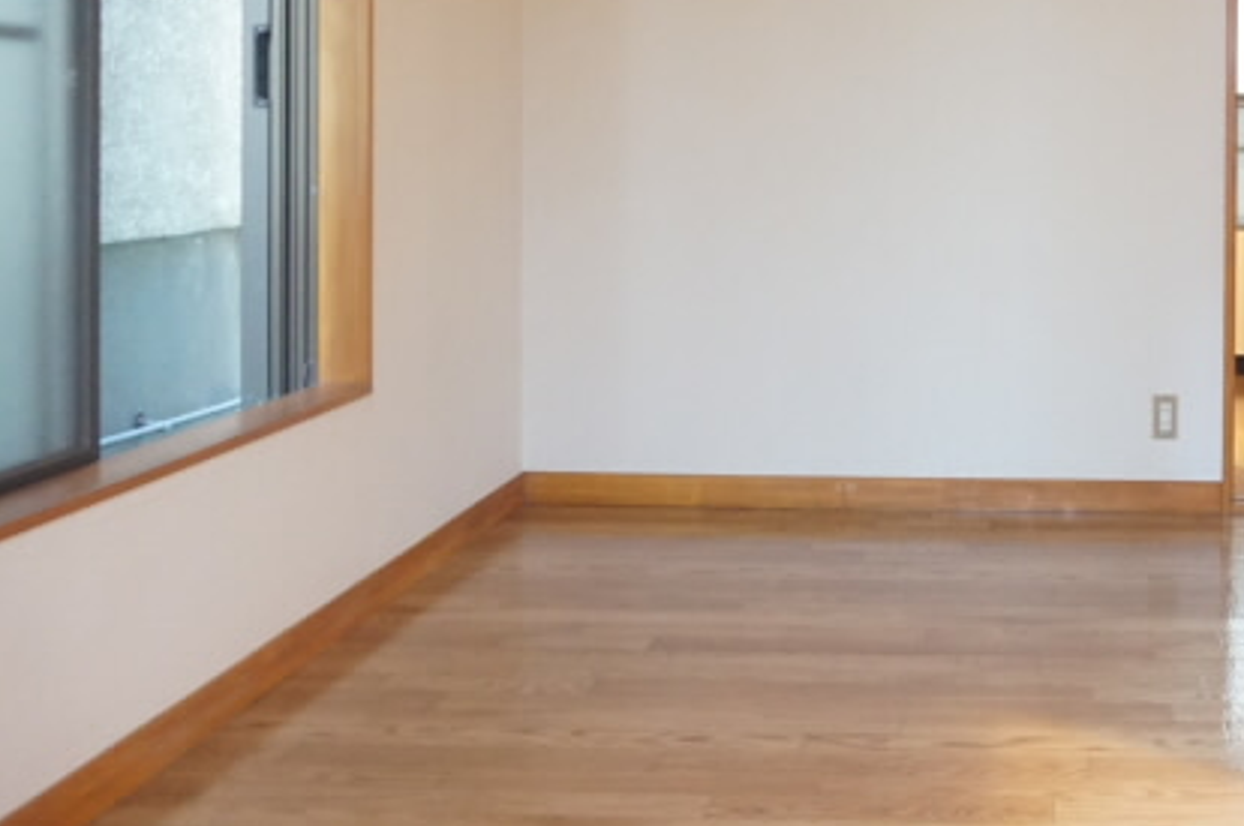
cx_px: 987
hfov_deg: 44.3
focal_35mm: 42
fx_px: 1450
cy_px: 150
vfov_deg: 30.9
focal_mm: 16
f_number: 3.5
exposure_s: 1/6
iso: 3200
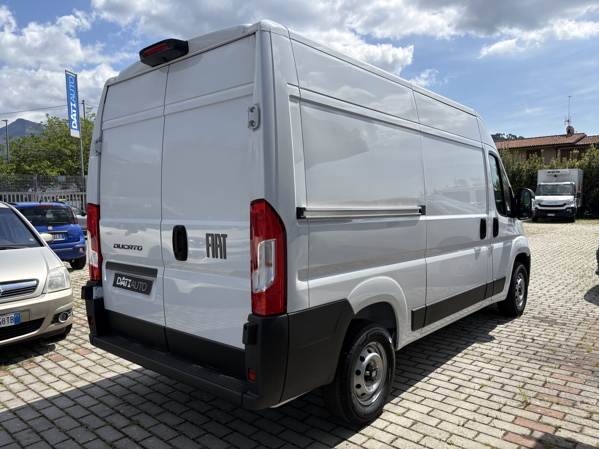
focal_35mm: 26
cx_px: 300
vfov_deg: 53.1
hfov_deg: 67.3
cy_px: 224
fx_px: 450
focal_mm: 5.96
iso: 50
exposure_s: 1/4065
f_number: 1.6
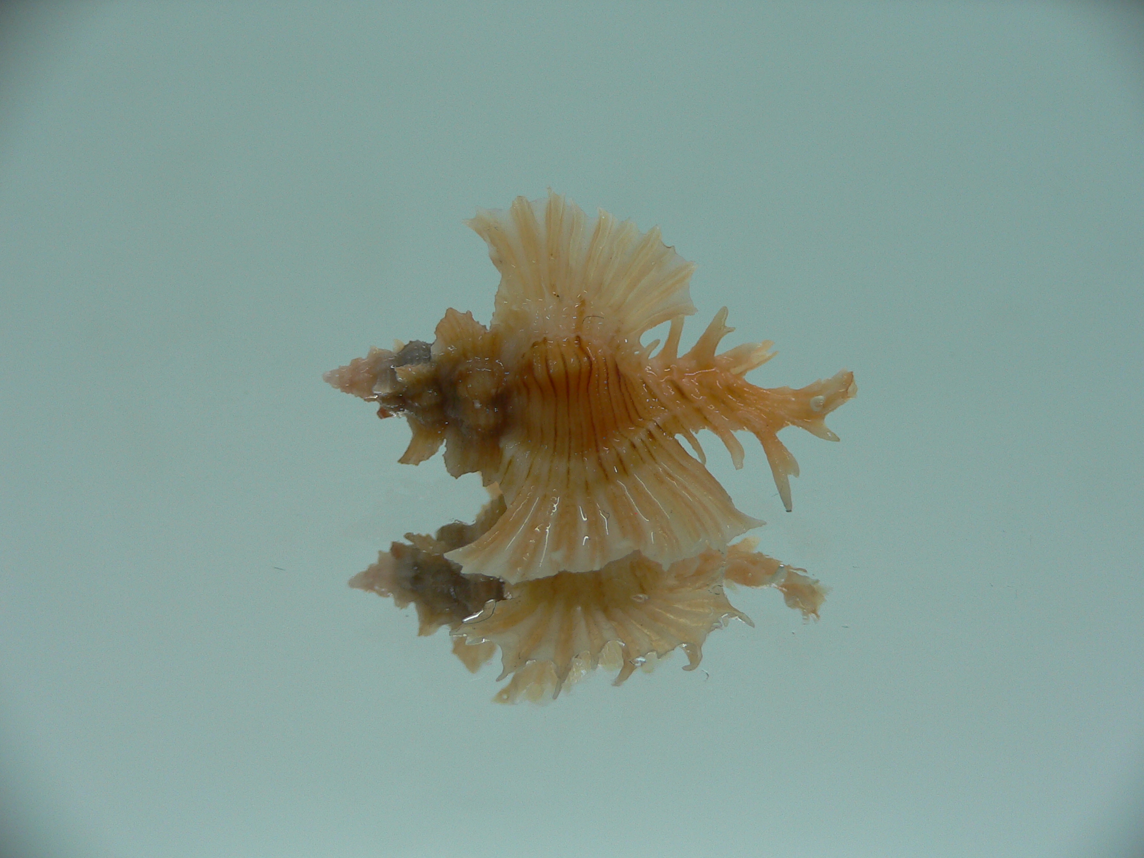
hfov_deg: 52.6
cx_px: 572
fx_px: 1157
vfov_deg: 40.7
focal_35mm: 35
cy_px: 429
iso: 80
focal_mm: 4.6
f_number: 2.8
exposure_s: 1/60
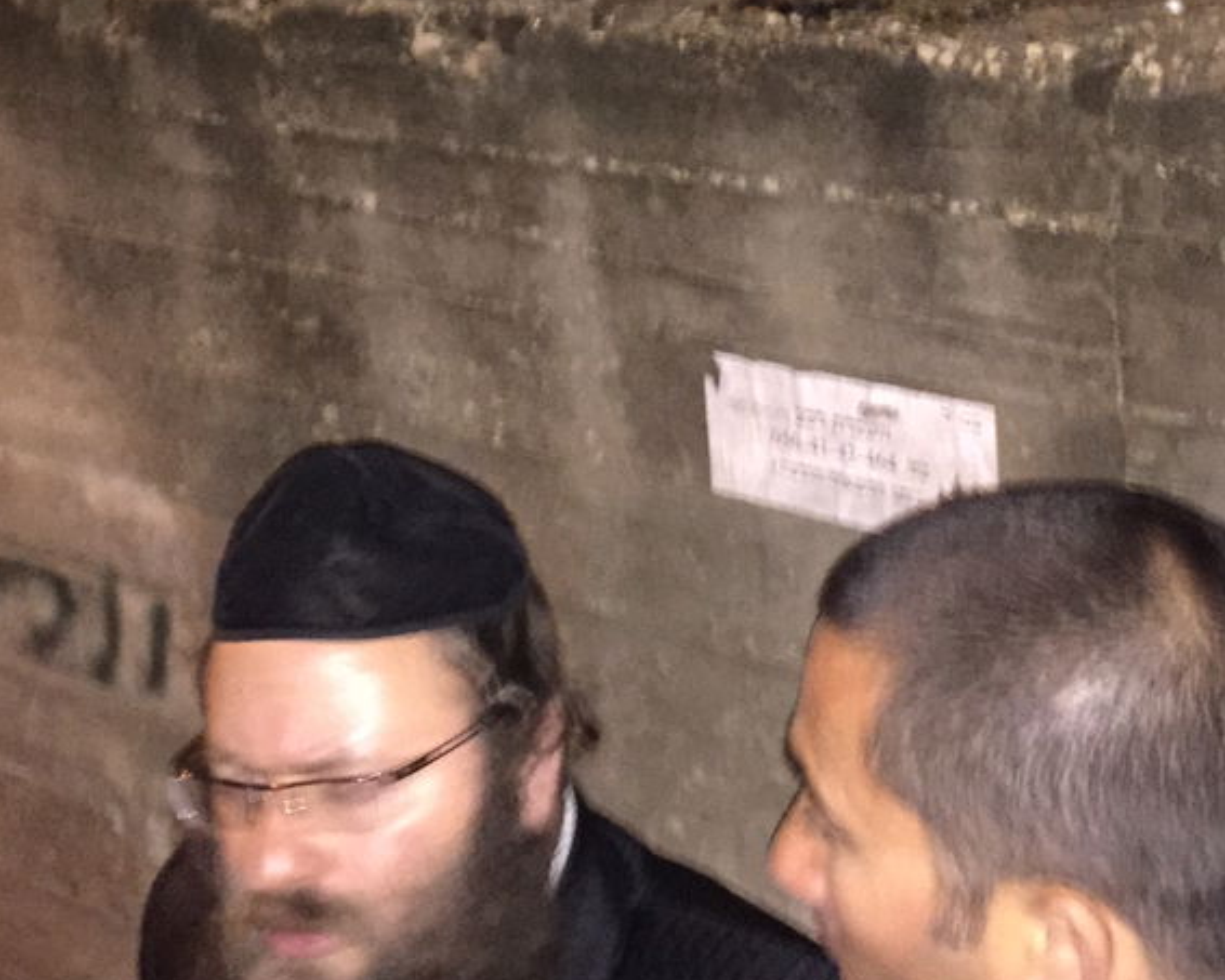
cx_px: 459
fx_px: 2538
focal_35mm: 70
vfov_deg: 21.3
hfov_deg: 27.0
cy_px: 52
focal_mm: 4.15
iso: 400
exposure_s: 1/16
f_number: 2.2
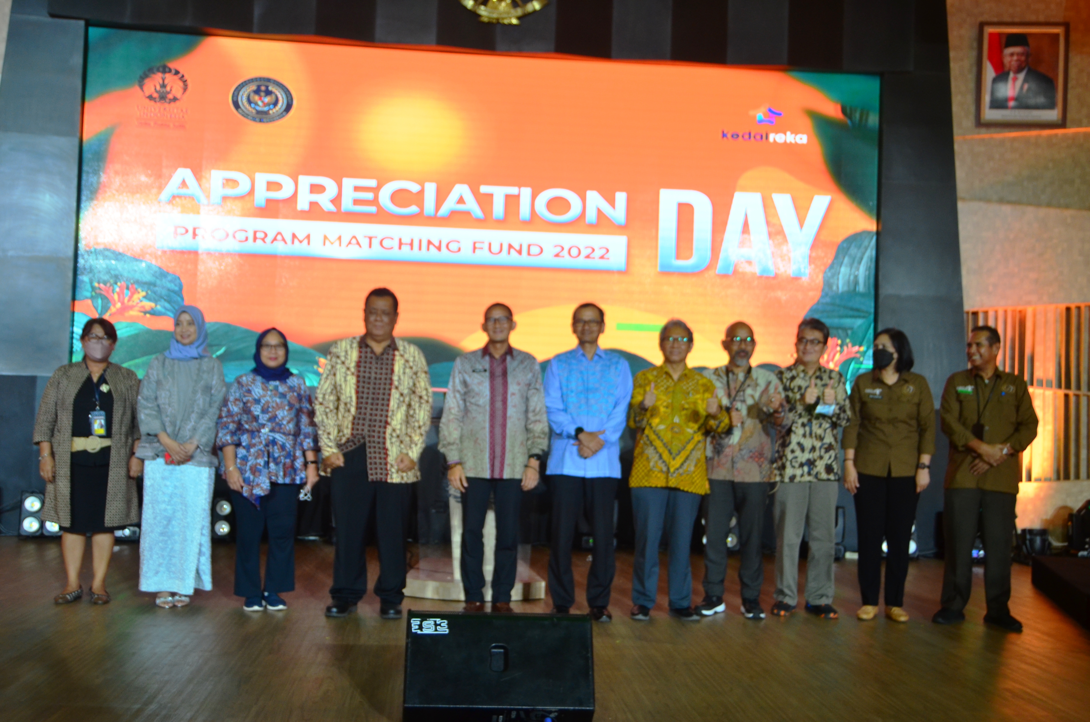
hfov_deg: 49.6
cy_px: 361
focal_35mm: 39
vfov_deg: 34.1
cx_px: 545
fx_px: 1178
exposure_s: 1/40
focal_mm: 26
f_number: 4
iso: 500
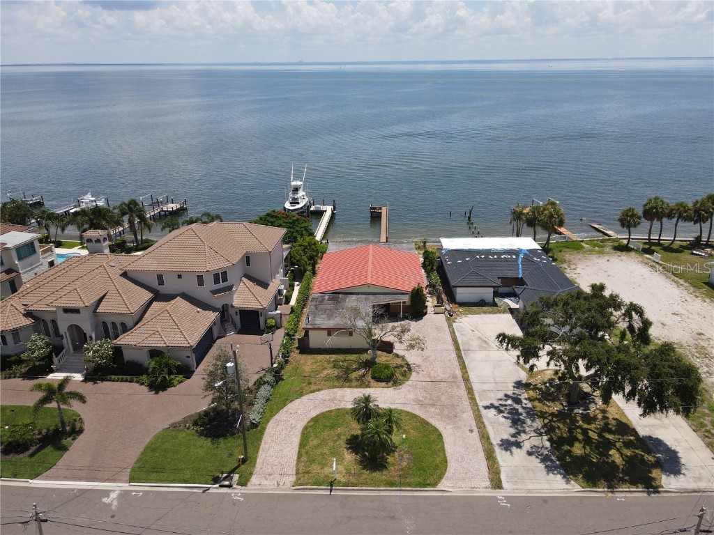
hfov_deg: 71.6
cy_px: 268
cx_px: 357
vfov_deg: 56.8
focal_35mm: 24
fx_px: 495
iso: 100
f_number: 2.8
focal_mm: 4.5
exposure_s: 1/800
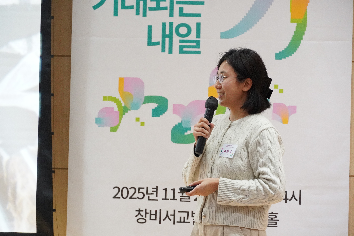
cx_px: 177
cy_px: 118
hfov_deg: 15.0
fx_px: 1342
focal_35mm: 136
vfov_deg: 10.0
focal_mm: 91
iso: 4000
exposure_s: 1/80
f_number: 5.6
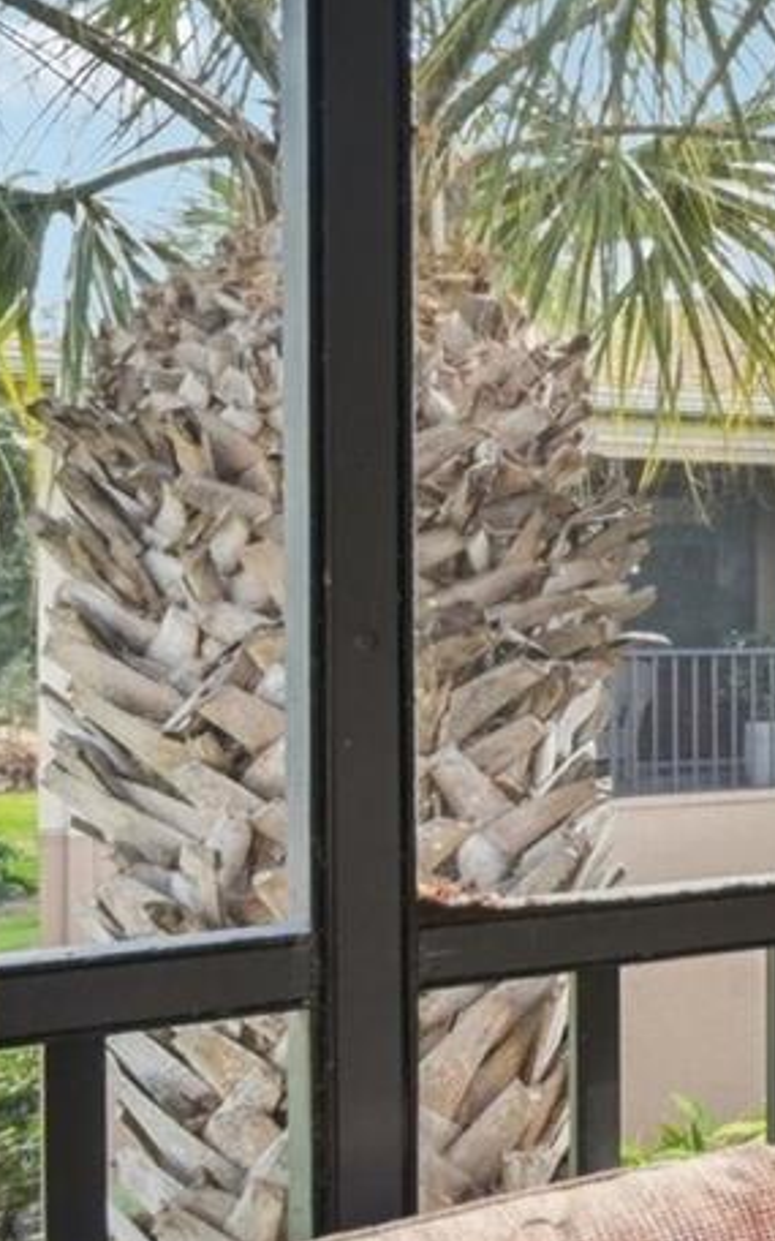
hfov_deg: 14.0
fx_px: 1690
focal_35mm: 50
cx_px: 1985
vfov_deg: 40.3
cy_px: 572
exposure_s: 1/160
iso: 400
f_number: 8
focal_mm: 14
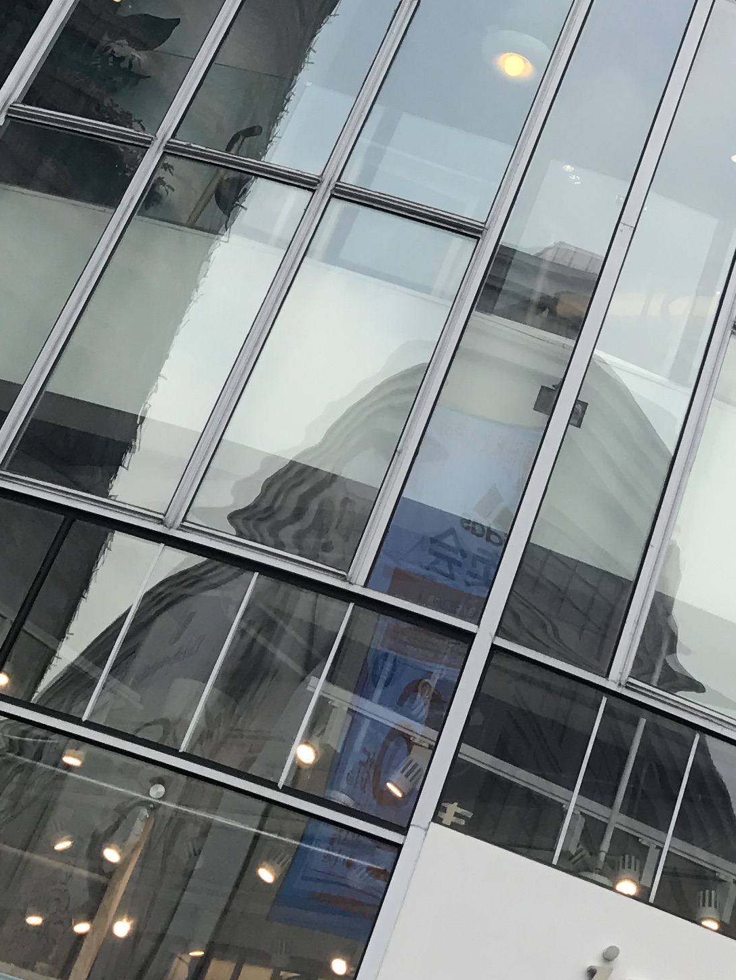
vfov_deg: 24.3
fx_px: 2210
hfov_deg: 18.7
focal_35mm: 78
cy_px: 91
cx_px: 622
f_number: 1.8
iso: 20
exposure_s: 1/736
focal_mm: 3.99
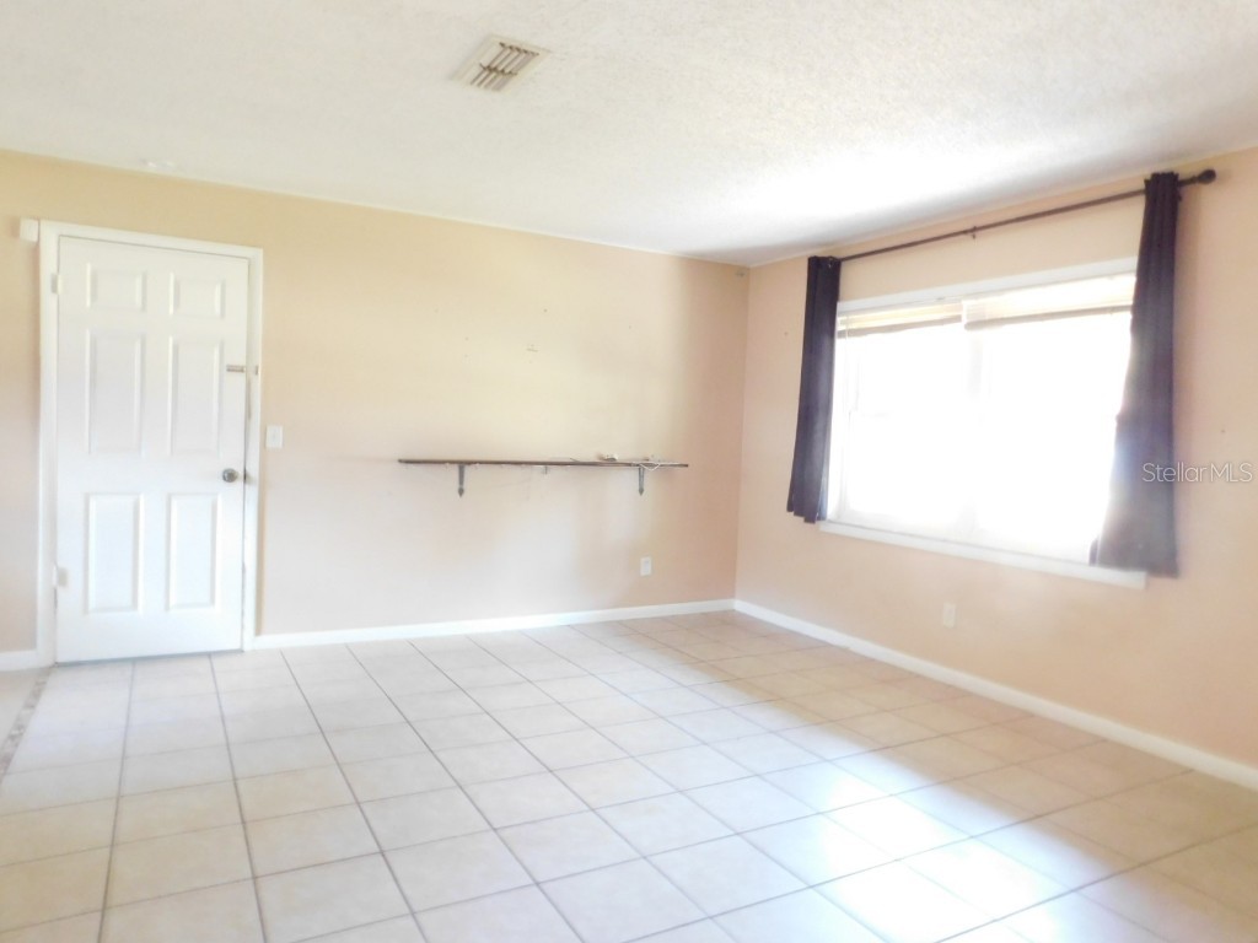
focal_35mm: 23
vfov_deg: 58.9
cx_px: 629
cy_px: 472
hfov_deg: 73.9
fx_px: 836
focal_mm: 4
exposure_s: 1/8
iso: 450
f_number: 3
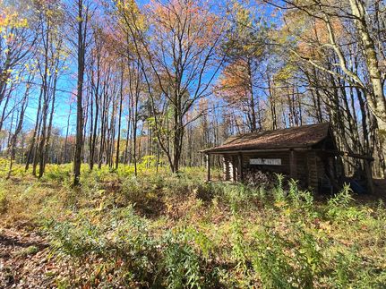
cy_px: 144
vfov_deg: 89.9
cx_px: 193
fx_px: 145
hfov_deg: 106.2
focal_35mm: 13
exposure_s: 1/562
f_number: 2.2
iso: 50
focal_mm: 2.2
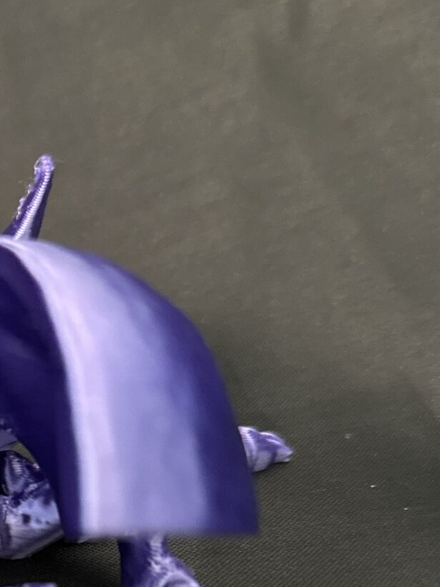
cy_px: 595
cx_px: -190
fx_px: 1271
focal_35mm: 75
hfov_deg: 17.9
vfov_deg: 24.7
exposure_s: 1/30
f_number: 1.78
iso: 1250
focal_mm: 6.86
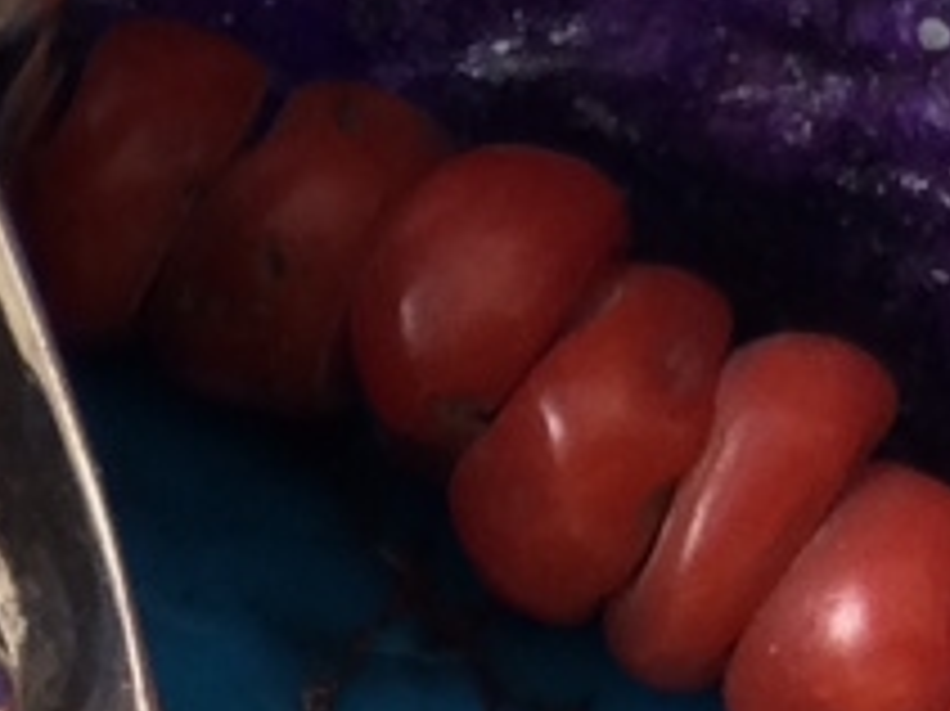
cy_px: 2547
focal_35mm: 232
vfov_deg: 5.7
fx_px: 6363
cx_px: -1463
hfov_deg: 7.8
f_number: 2.2
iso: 40
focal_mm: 4.12
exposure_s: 1/30
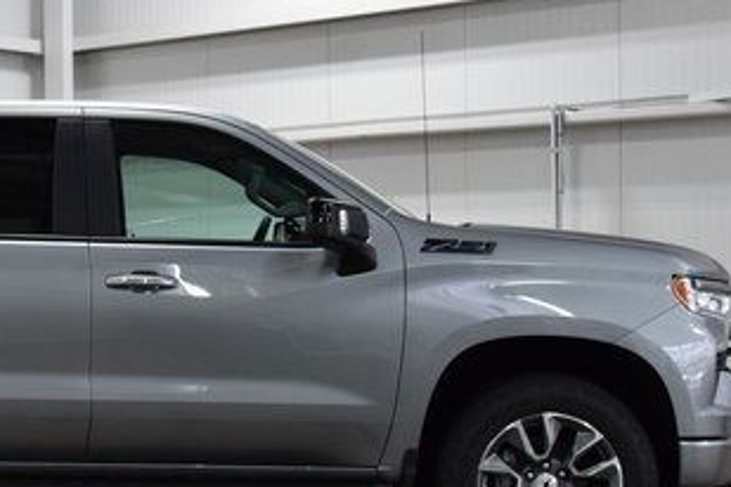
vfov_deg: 15.1
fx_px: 1828
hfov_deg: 21.9
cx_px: 26
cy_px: 339
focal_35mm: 90
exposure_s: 1/60
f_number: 8
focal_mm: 29
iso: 1600
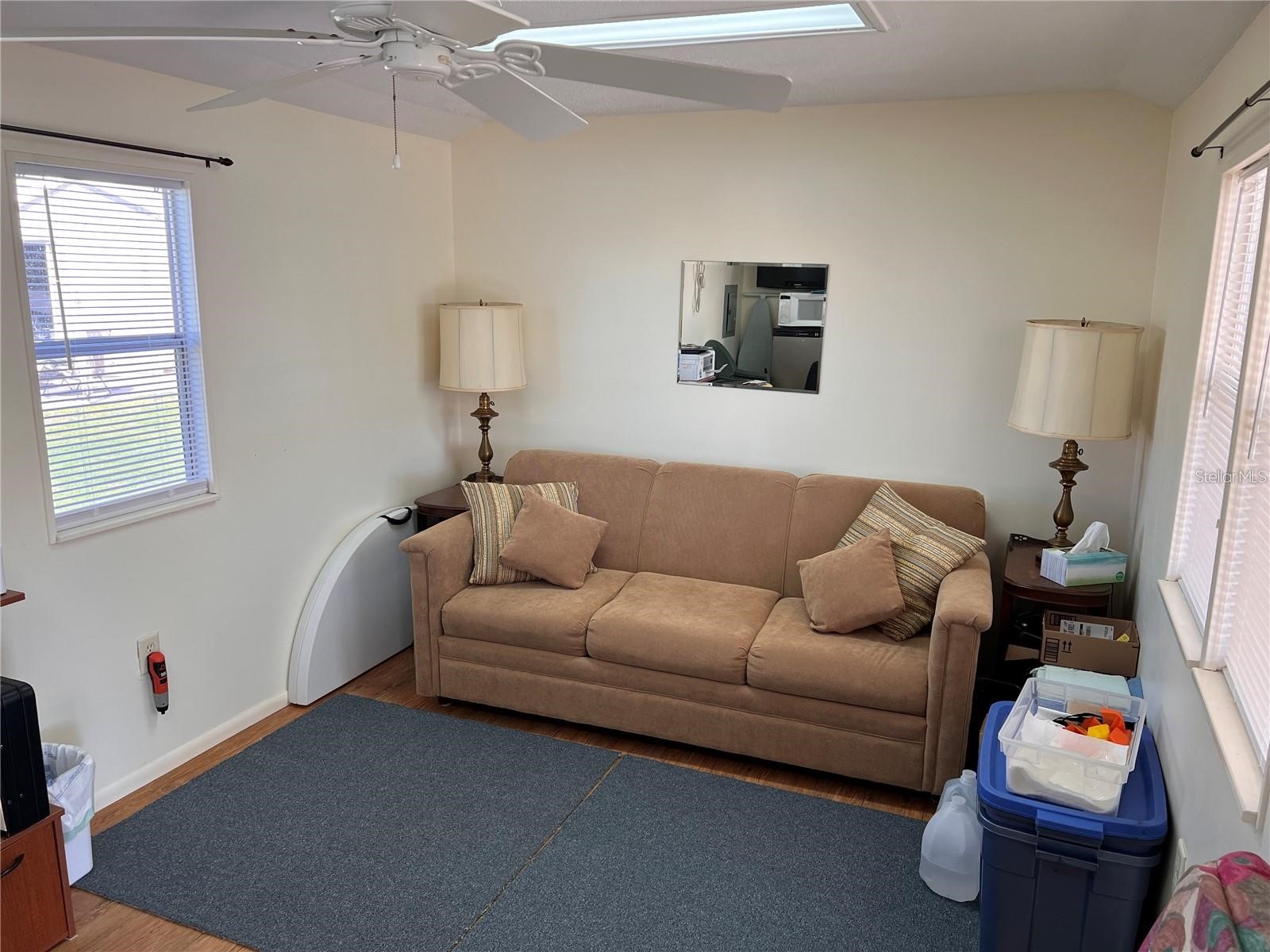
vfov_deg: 53.1
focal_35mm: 26
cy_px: 476
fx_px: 954
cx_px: 635
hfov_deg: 67.3
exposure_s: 1/170
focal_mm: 5.7
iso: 64
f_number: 1.5
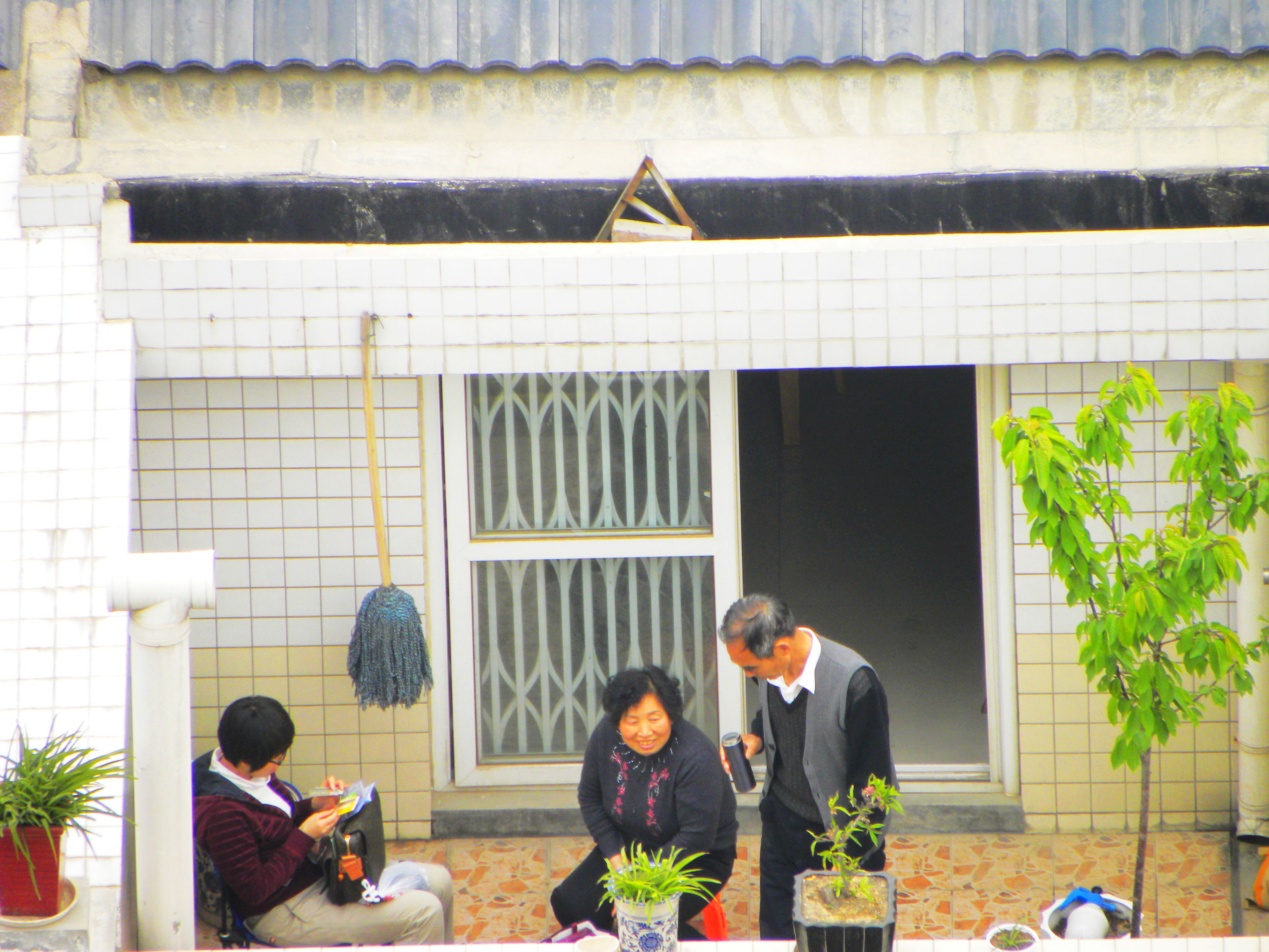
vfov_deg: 2.4
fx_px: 22875
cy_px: 476
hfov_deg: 3.2
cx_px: 634
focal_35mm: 624
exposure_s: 1/125
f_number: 5
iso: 97
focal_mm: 110.4
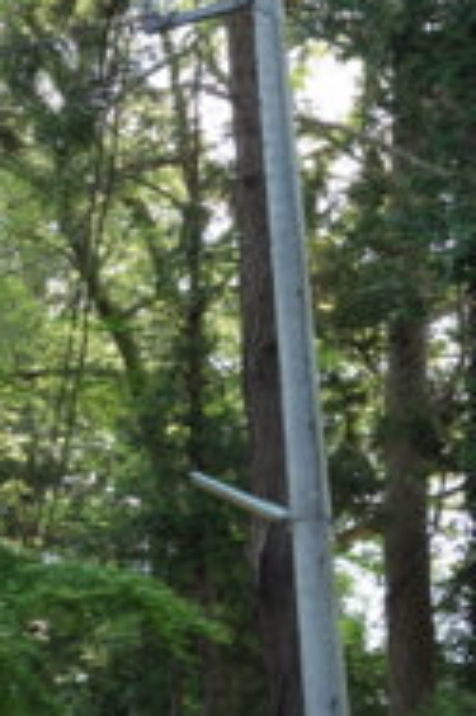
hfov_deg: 11.1
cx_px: -185
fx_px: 2364
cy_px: 430
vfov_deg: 17.2
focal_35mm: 119
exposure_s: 1/125
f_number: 3.2
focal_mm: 10.4
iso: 160
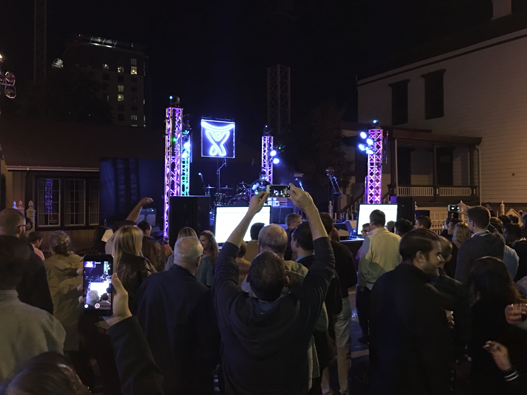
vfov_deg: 46.8
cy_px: 193
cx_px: 255
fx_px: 457
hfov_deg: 60.0
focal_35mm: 30
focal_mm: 4.15
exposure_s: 1/4
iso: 80
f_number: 2.2
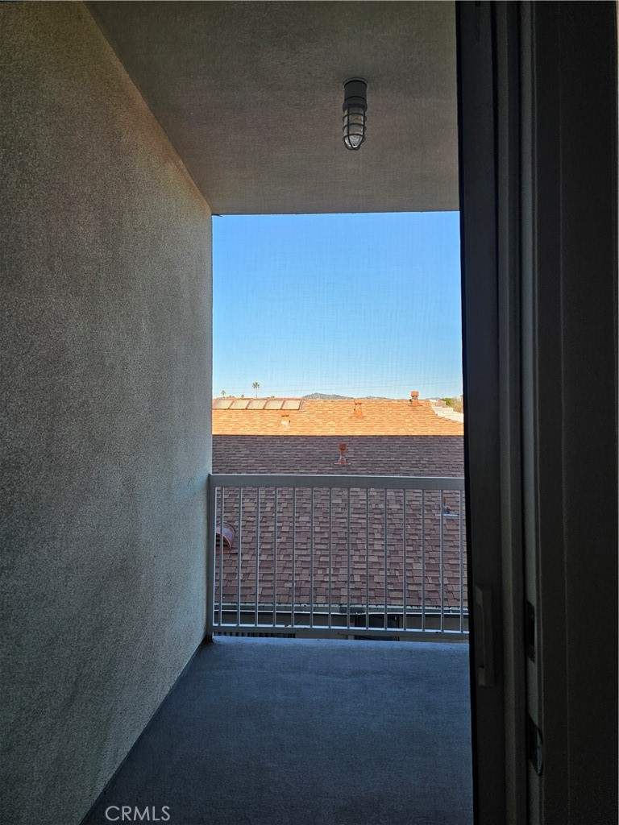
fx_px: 548
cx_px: 310
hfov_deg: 58.9
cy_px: 412
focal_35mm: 23
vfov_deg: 73.9
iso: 20
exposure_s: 1/207
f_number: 1.7
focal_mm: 6.3
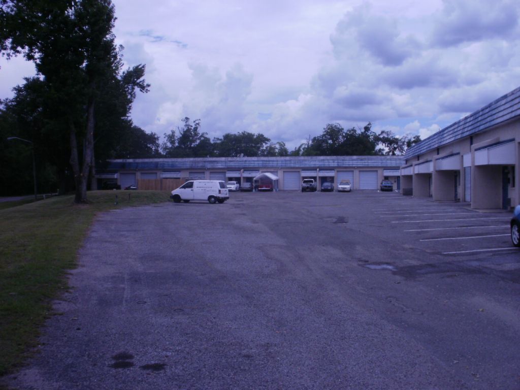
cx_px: 260
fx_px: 541
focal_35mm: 36
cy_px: 195
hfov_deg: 51.4
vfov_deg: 39.7
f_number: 5.6
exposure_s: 1/1000
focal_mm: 6.3
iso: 100
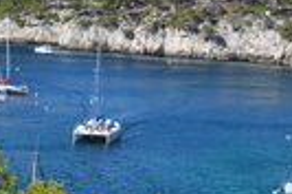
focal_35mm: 135
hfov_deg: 15.2
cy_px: 107
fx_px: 1092
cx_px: 110
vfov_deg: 10.1
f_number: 8
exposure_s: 1/250
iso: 110
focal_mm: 30
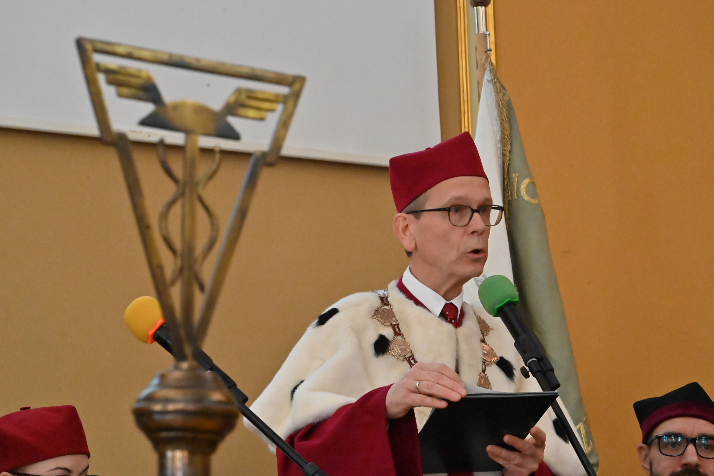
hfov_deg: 20.4
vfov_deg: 13.7
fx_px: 1983
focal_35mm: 100
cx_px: 357
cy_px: 238
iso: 14400
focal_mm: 100
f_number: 14
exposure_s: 1/200
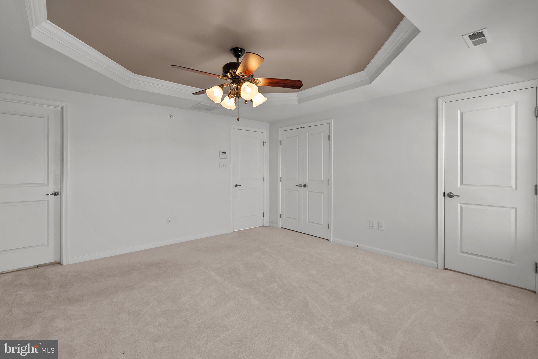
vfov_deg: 73.8
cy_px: 180
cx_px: 269
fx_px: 239
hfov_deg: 96.7
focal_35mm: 16
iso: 1600
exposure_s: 1/40
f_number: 8
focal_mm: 16
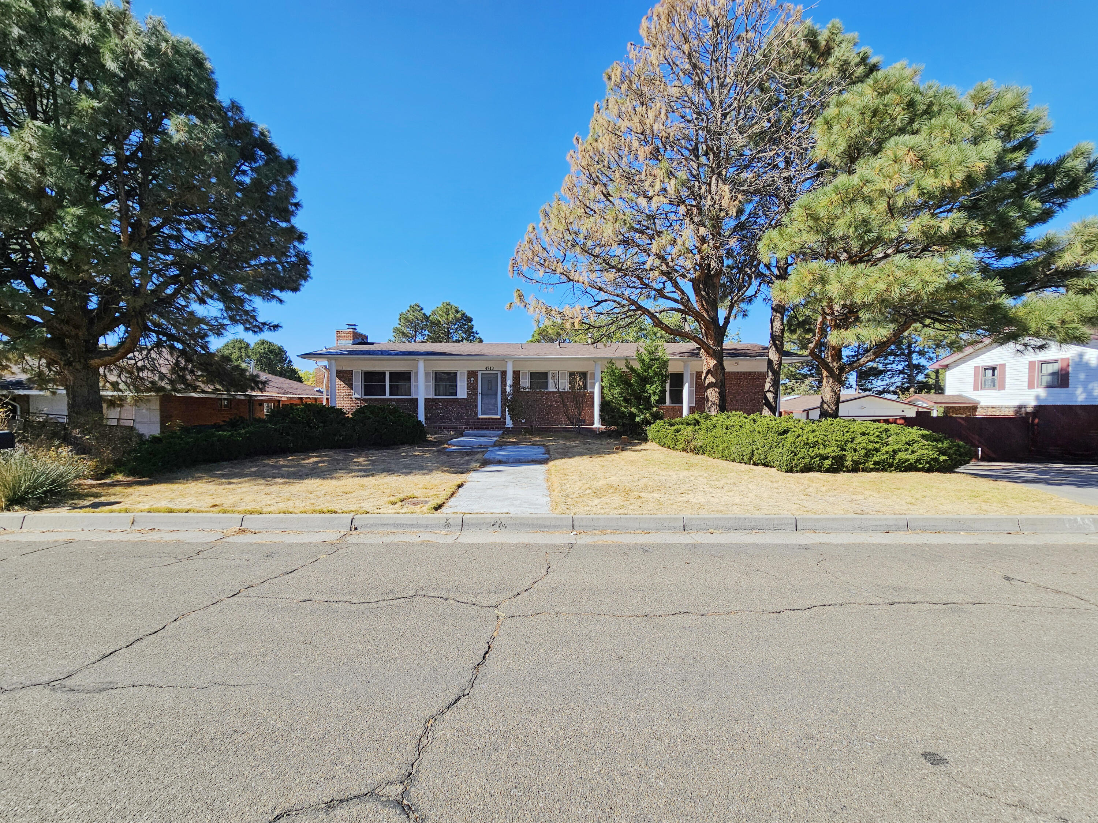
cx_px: 549
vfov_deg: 89.9
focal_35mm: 13
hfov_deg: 106.2
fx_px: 412
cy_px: 412
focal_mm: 2.2
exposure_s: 1/1920
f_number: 2.2
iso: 50
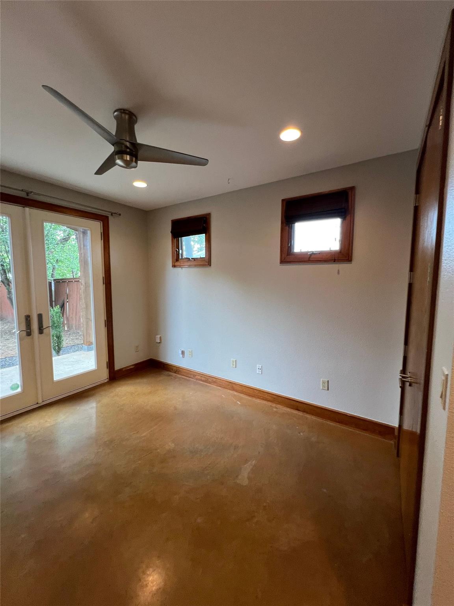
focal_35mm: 13
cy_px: 303
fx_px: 227
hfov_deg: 89.9
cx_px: 227
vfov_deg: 106.2
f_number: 1.8
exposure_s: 1/63
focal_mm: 1.57
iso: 100
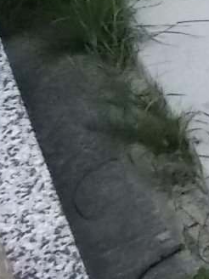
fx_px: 1022
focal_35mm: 127
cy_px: -60
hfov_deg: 9.6
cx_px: 586
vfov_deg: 15.0
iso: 400
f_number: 8
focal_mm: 4.6
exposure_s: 1/500
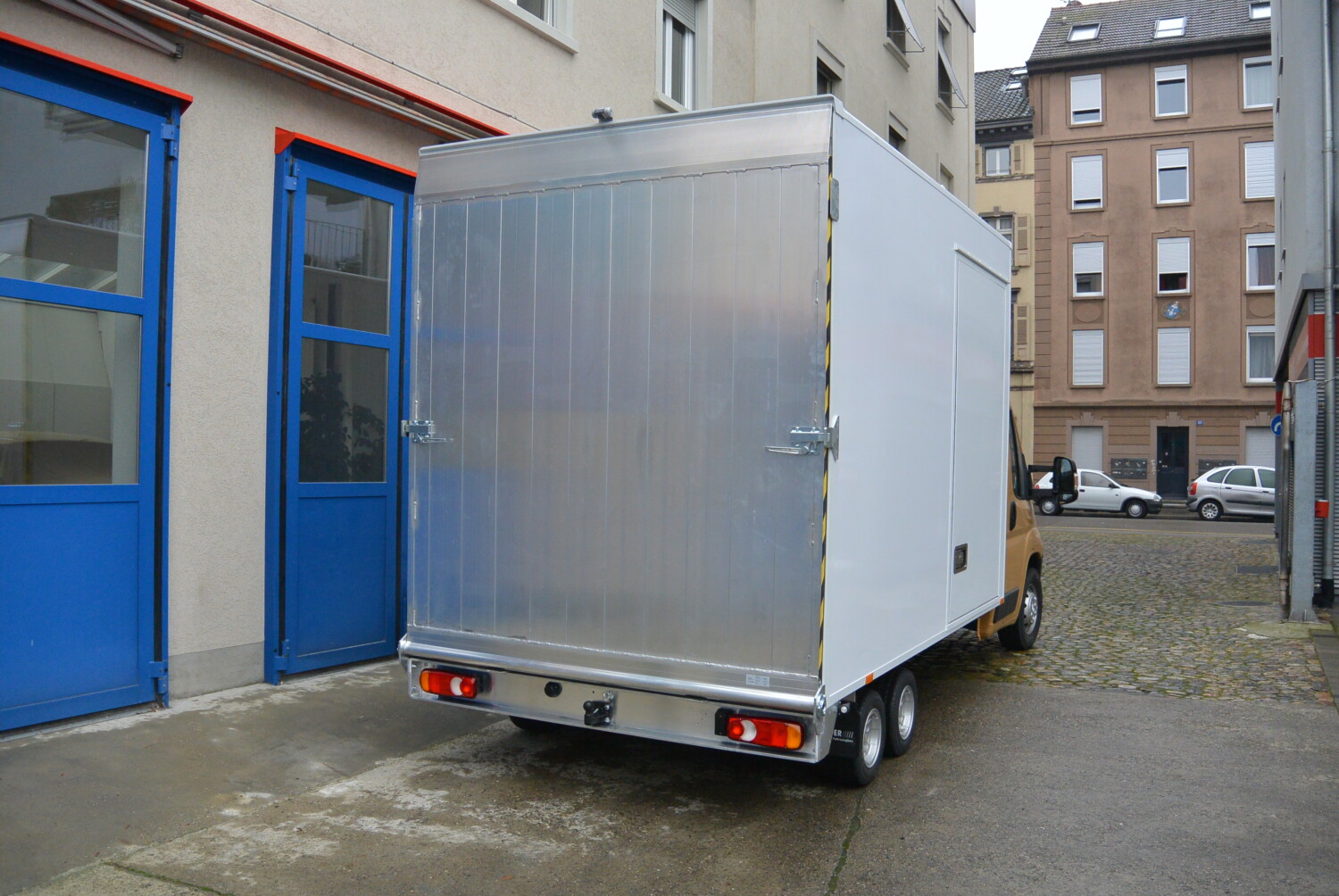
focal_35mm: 29
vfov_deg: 45.1
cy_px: 448
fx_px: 1080
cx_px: 670
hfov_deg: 63.6
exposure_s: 1/200
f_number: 3.5
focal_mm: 11
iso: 400
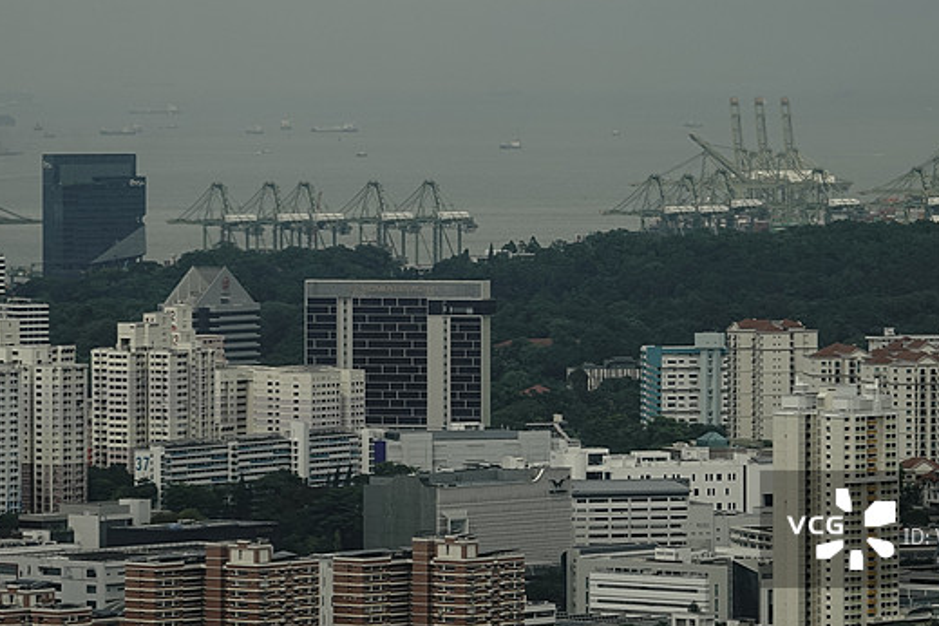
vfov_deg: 4.5
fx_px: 8033
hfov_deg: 6.7
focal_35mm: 308
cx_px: 440
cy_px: 305
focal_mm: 73.24
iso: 100
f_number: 4
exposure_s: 1/800
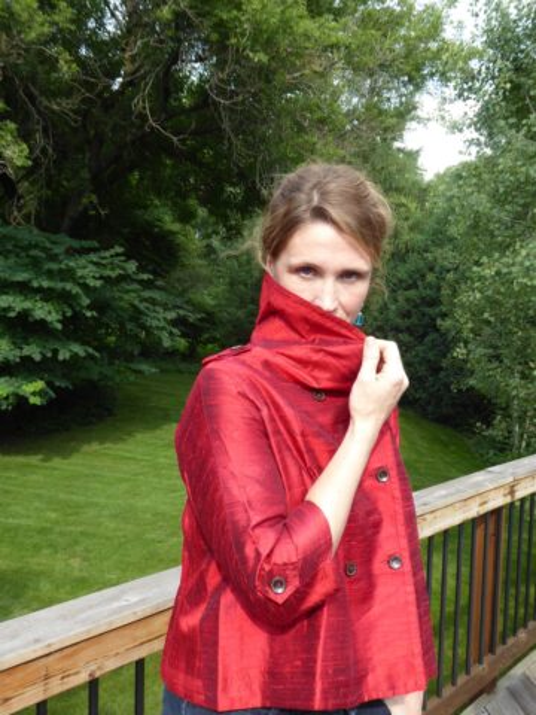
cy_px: 358
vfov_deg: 55.4
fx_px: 681
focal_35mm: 33
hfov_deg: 42.9
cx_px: 268
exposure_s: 1/125
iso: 80
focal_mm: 5.8
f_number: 4
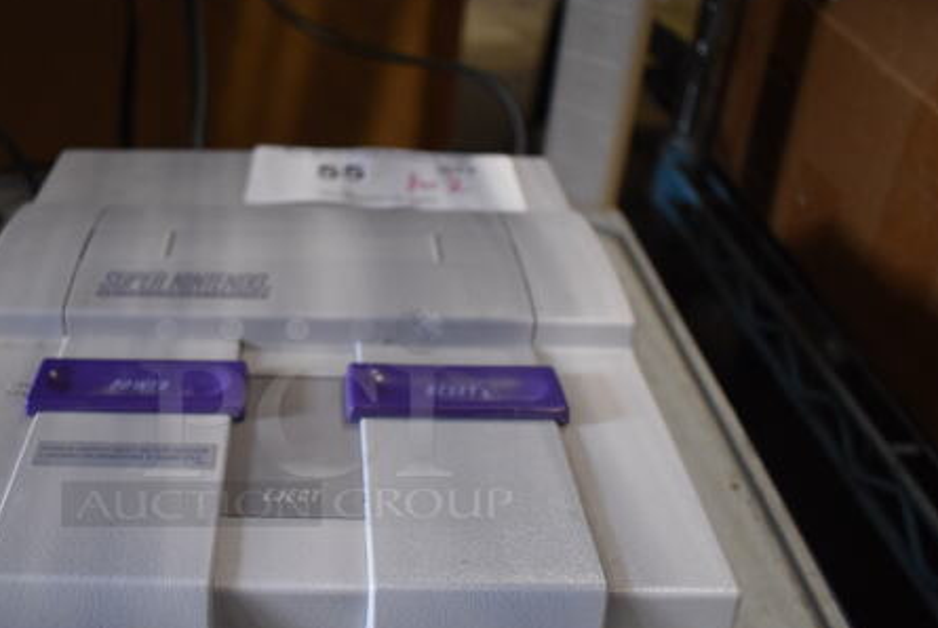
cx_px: 297
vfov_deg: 35.7
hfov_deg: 50.7
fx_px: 965
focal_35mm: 37
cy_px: 415
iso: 1400
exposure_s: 1/60
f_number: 4
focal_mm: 18
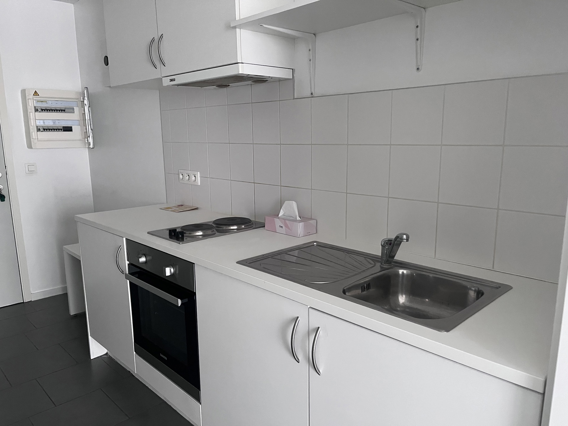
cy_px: 213
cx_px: 284
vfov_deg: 53.1
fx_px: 427
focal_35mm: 26
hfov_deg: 67.3
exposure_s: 1/60
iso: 500
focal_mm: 5.1
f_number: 1.6
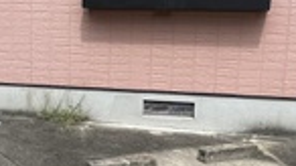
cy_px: 108
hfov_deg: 30.5
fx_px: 534
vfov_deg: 17.7
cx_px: 73
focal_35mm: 68
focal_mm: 1.57
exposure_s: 1/1024
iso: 32
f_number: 1.8
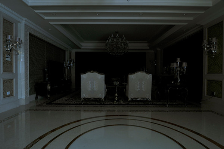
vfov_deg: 67.2
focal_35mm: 18
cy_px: 74
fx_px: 112
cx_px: 112
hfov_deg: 90.1
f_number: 13
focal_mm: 12
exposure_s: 1/1.3
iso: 200
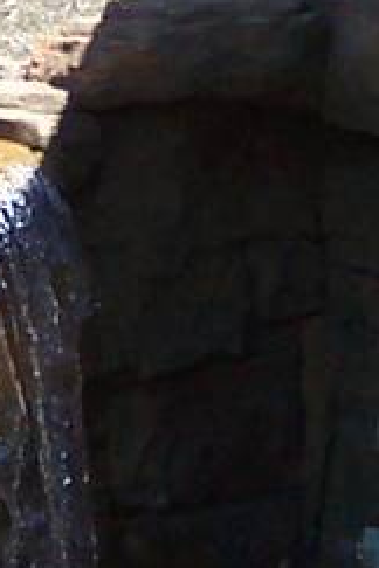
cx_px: -392
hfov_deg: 5.4
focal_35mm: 250
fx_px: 3948
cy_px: -358
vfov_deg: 8.0
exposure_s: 1/700
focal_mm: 8
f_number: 2.8
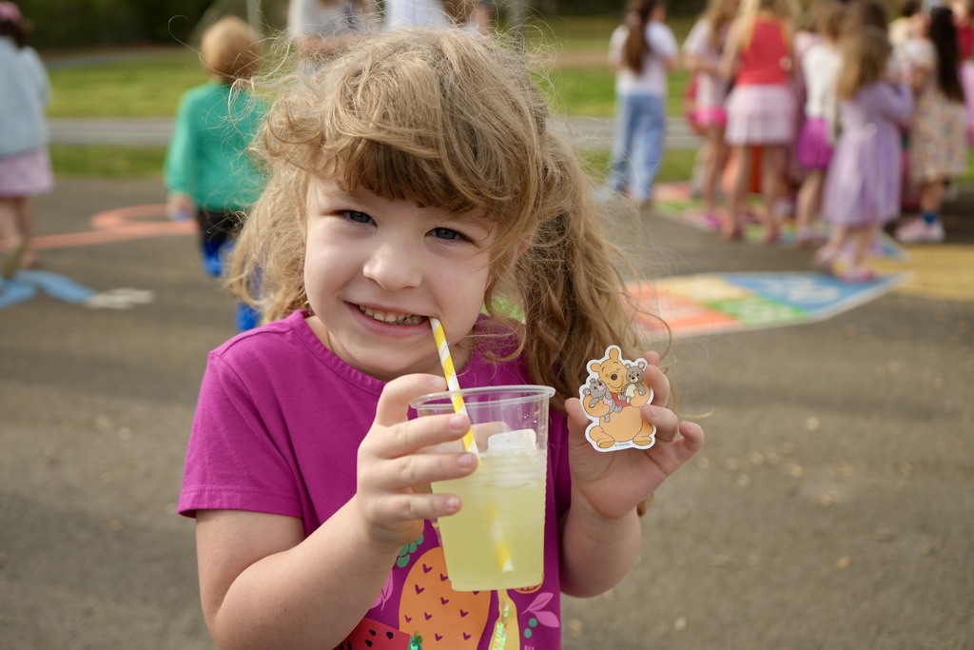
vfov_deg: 35.1
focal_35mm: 38
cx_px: 487
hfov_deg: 50.7
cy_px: 325
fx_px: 1028
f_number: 4.5
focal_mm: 38
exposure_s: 1/500
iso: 100
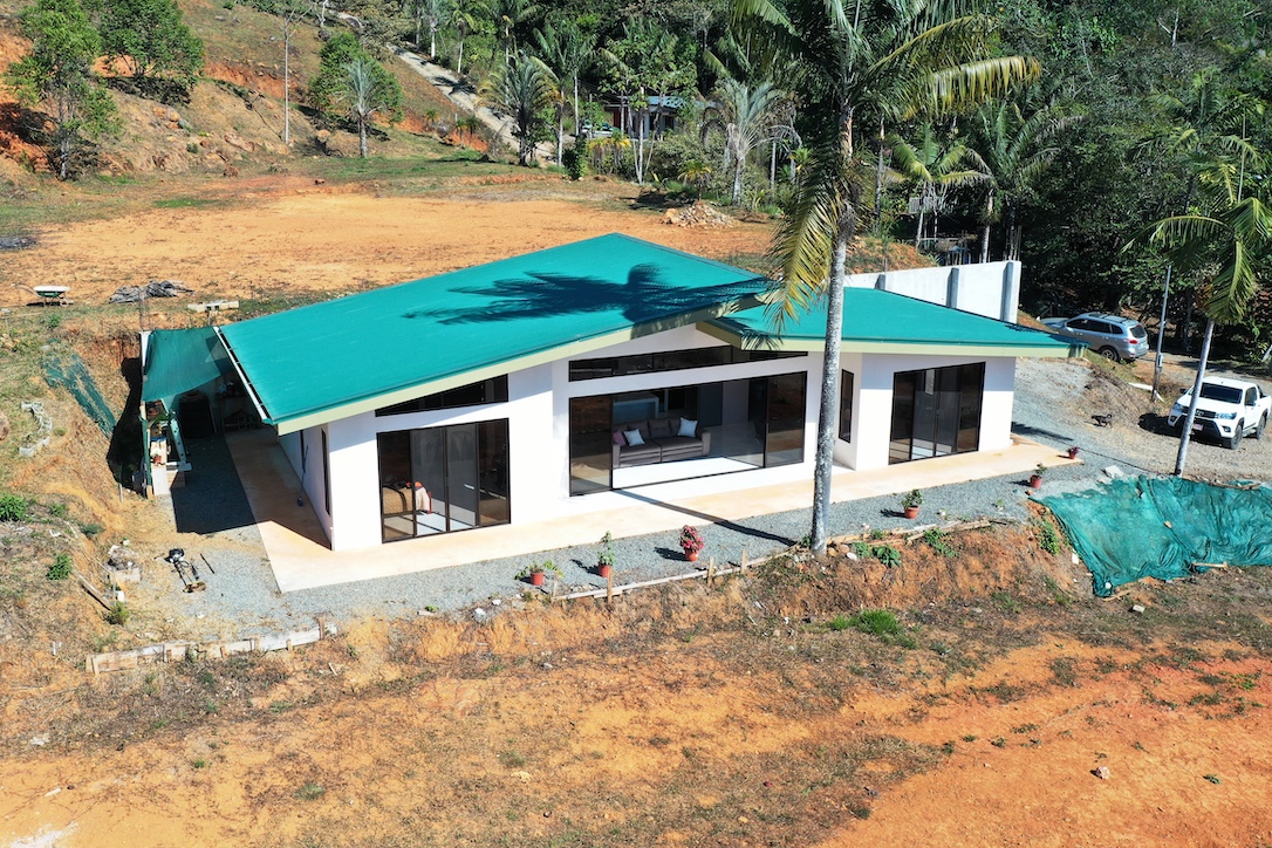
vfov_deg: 39.9
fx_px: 1166
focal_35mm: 33
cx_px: 596
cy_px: 372
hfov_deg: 57.2
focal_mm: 10.26
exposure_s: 1/400
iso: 100
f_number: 5.6
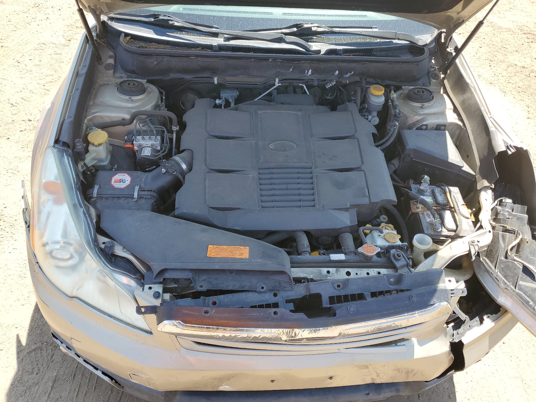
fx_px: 403
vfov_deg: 53.1
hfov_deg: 67.3
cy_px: 201
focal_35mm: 26
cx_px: 268
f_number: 1.5
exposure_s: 1/667
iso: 50
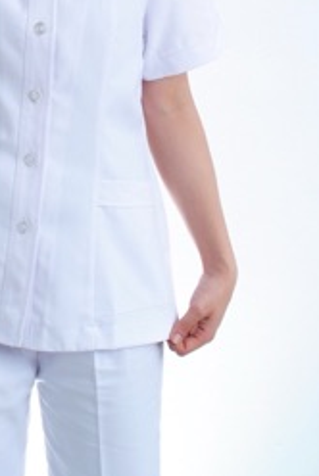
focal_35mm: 107
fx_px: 1418
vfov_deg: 18.6
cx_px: 24
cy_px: 2
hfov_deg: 12.7
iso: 100
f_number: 11
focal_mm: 35
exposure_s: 1/200
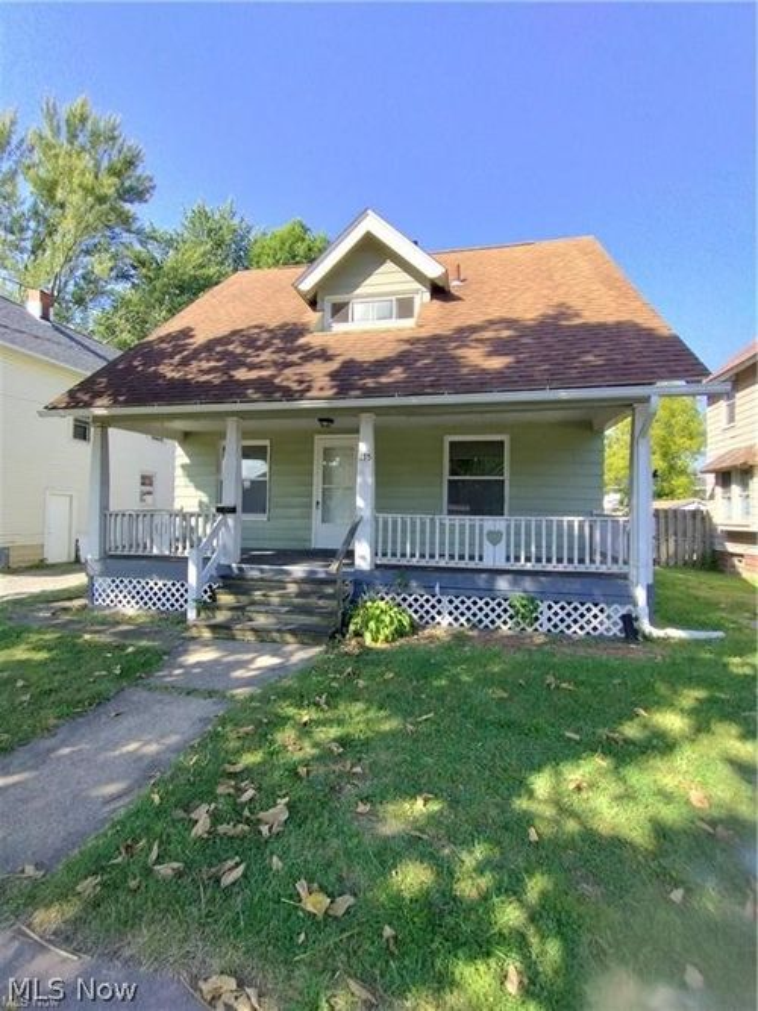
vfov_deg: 94.5
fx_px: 467
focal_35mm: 16
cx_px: 379
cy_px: 506
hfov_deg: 78.1
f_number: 2.2
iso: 100
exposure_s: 1/370
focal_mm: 1.66
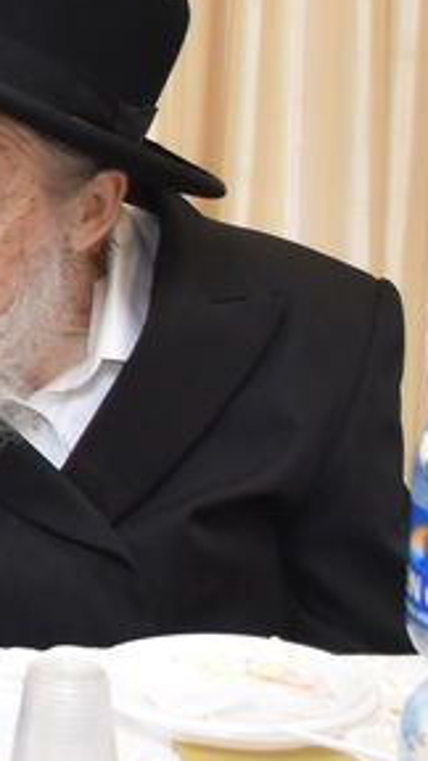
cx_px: -1139
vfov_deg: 13.7
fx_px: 3087
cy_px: -91
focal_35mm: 153
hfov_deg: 6.7
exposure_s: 1/160
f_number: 5.6
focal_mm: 20
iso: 1000
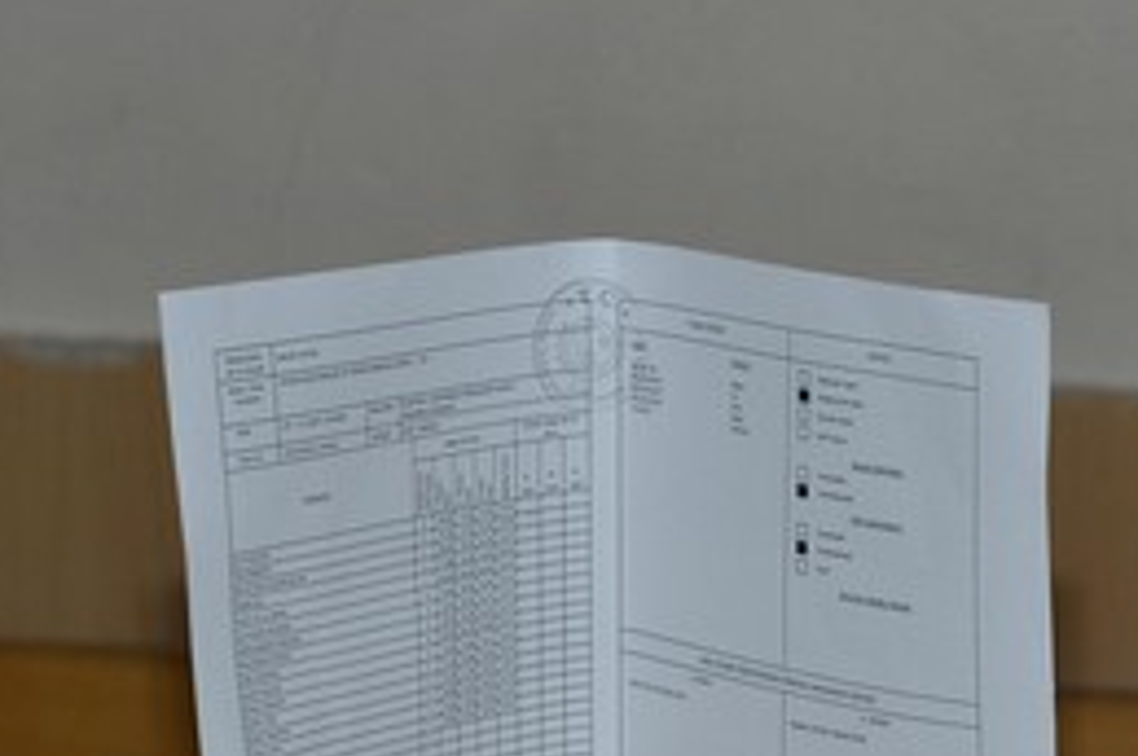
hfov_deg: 11.3
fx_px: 5714
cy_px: 747
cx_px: 914
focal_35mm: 181
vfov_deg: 7.5
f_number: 5.6
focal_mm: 70
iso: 250
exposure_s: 1/250
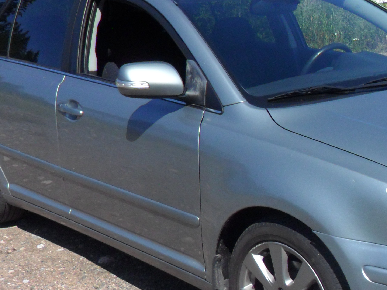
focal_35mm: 64
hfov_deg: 29.6
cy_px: 212
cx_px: 306
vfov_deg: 22.7
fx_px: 715
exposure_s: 1/250
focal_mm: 4.9
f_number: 8.9
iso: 80
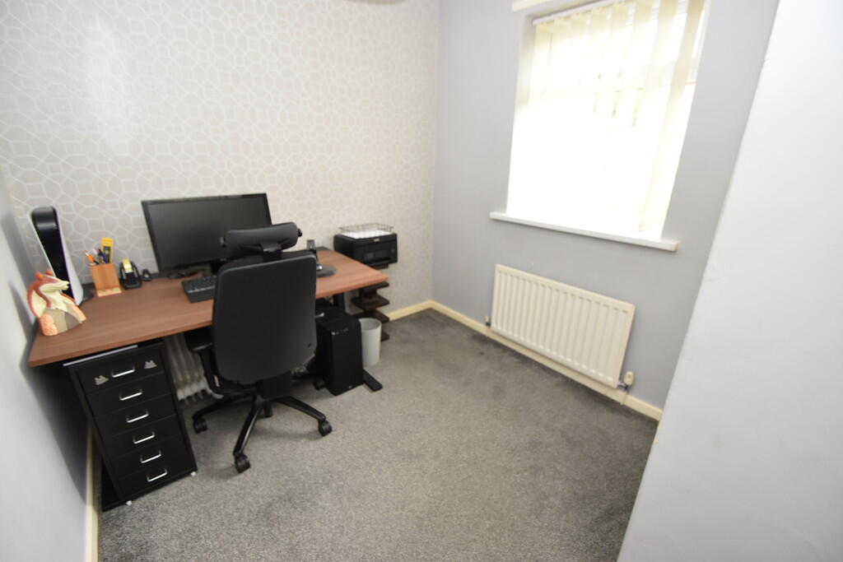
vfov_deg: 77.3
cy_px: 281
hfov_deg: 100.4
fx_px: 351
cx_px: 422
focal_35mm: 15
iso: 800
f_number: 4.5
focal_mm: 10
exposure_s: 1/80
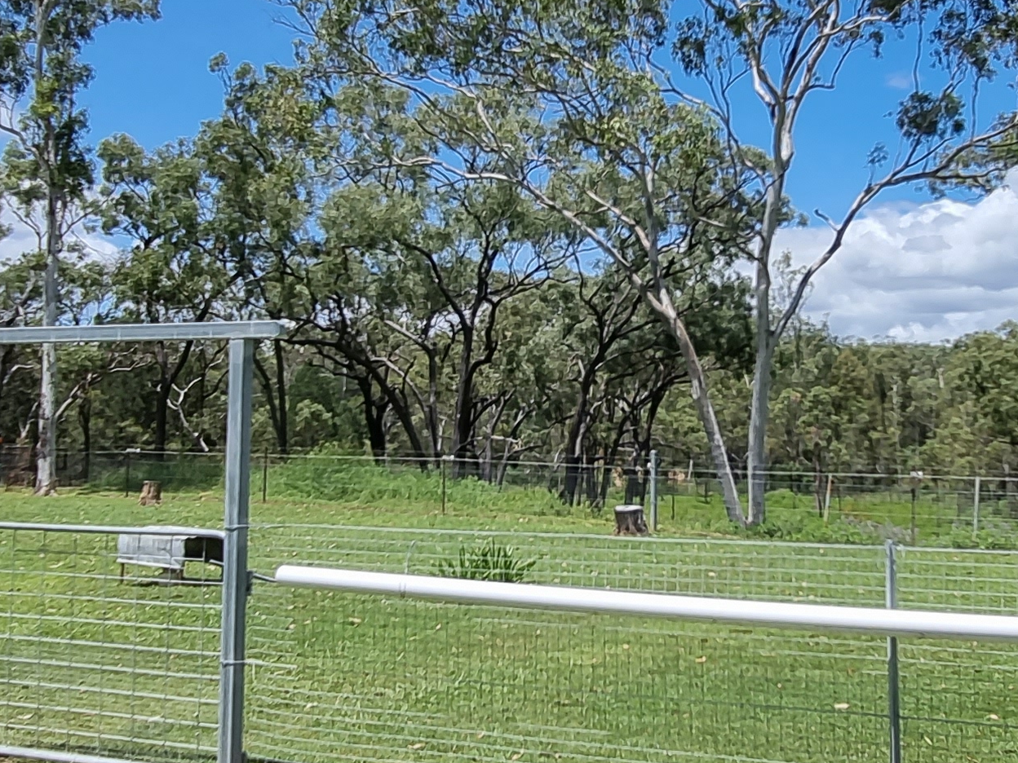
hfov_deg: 44.4
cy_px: 315
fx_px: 1235
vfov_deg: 34.3
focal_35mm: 42
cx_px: 648
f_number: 2.2
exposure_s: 1/2408
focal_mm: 2.2
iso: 50
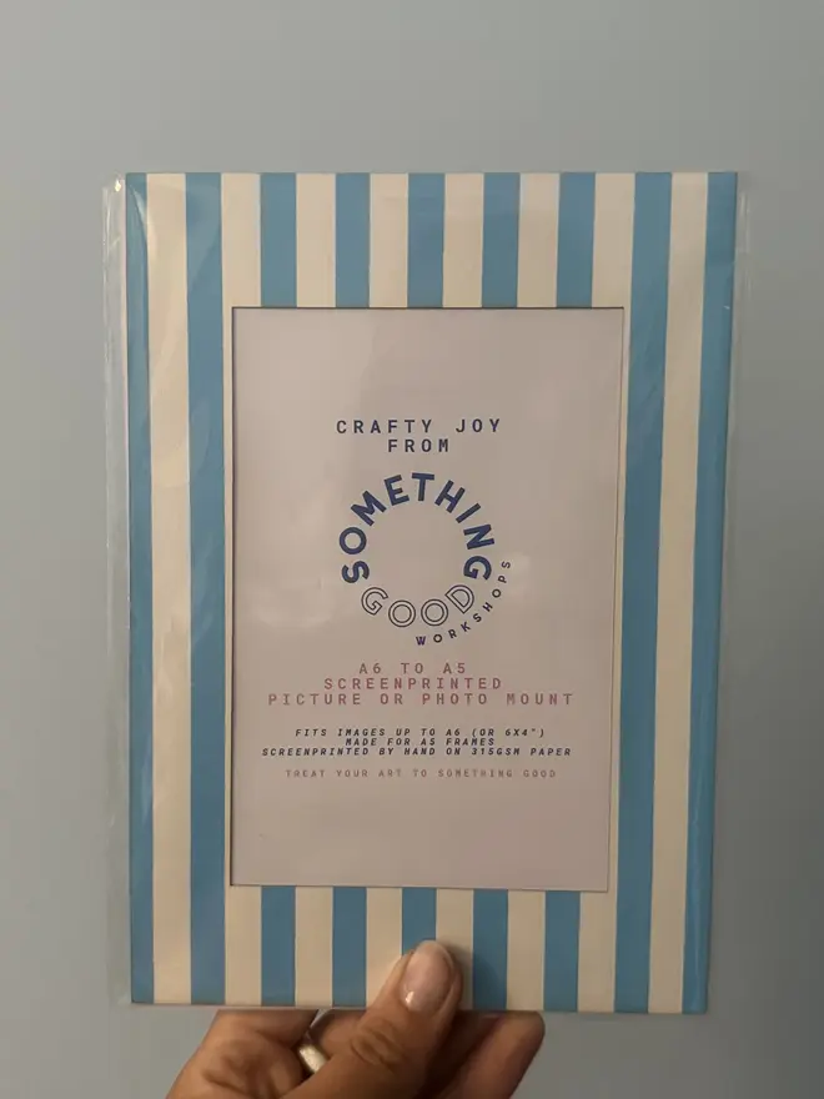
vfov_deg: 71.6
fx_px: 762
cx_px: 412
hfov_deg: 56.8
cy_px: 550
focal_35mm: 24
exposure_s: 1/50
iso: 500
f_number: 1.78
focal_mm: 6.86
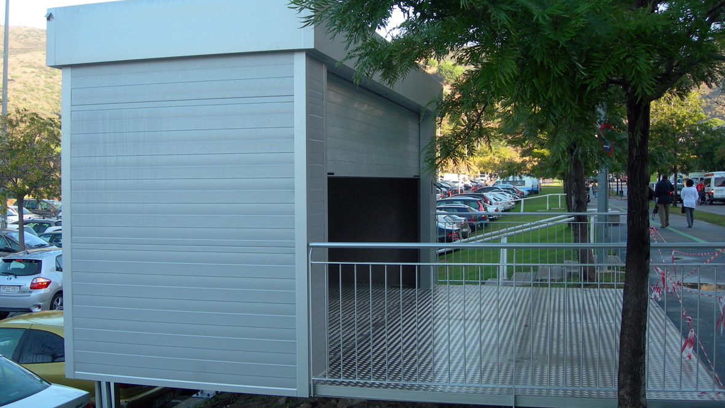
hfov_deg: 48.4
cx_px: 363
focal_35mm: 42
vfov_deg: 28.3
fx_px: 807
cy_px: 171
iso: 50
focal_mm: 7.8
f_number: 2.8
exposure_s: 1/178
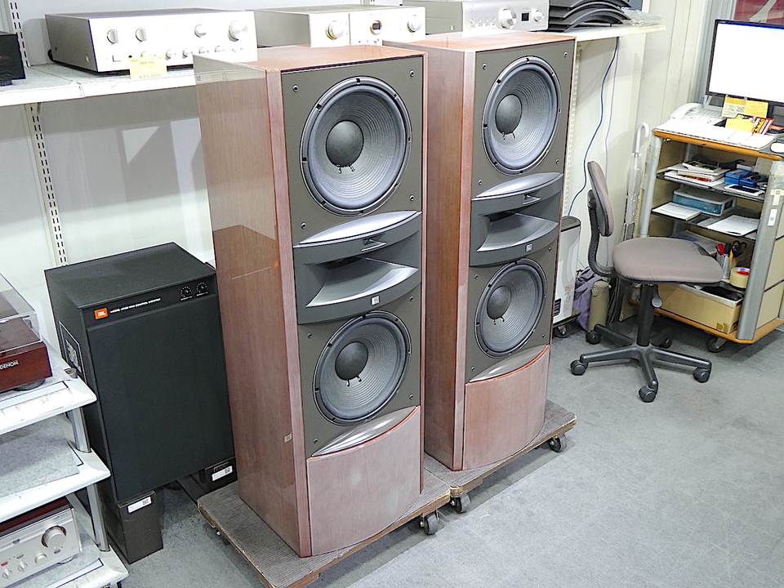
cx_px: 392
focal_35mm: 33
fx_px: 747
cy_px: 294
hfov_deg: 55.4
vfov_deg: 42.9
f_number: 3.6
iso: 200
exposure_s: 1/5
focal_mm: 5.8
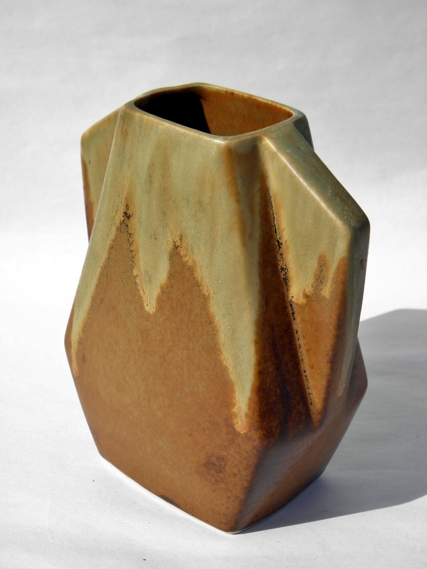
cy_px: 284
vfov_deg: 28.6
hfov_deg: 21.6
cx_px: 214
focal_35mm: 68
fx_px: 1118
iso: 125
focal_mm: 12.2
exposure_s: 1/200
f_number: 8.6
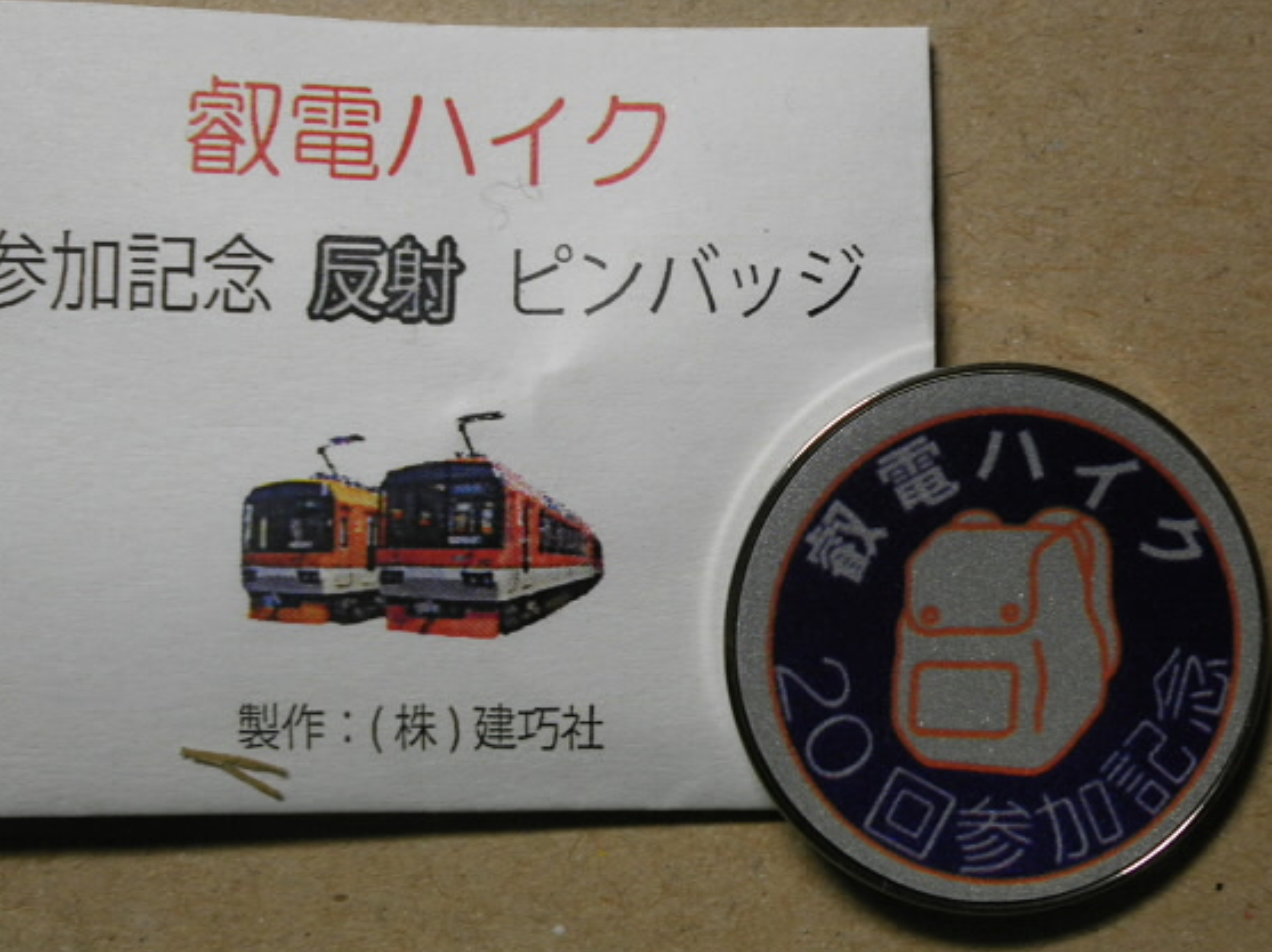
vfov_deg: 31.5
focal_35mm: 46
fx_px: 1689
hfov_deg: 41.2
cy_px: 482
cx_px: 697
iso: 100
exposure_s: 1/50
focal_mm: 5.8
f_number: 3.5
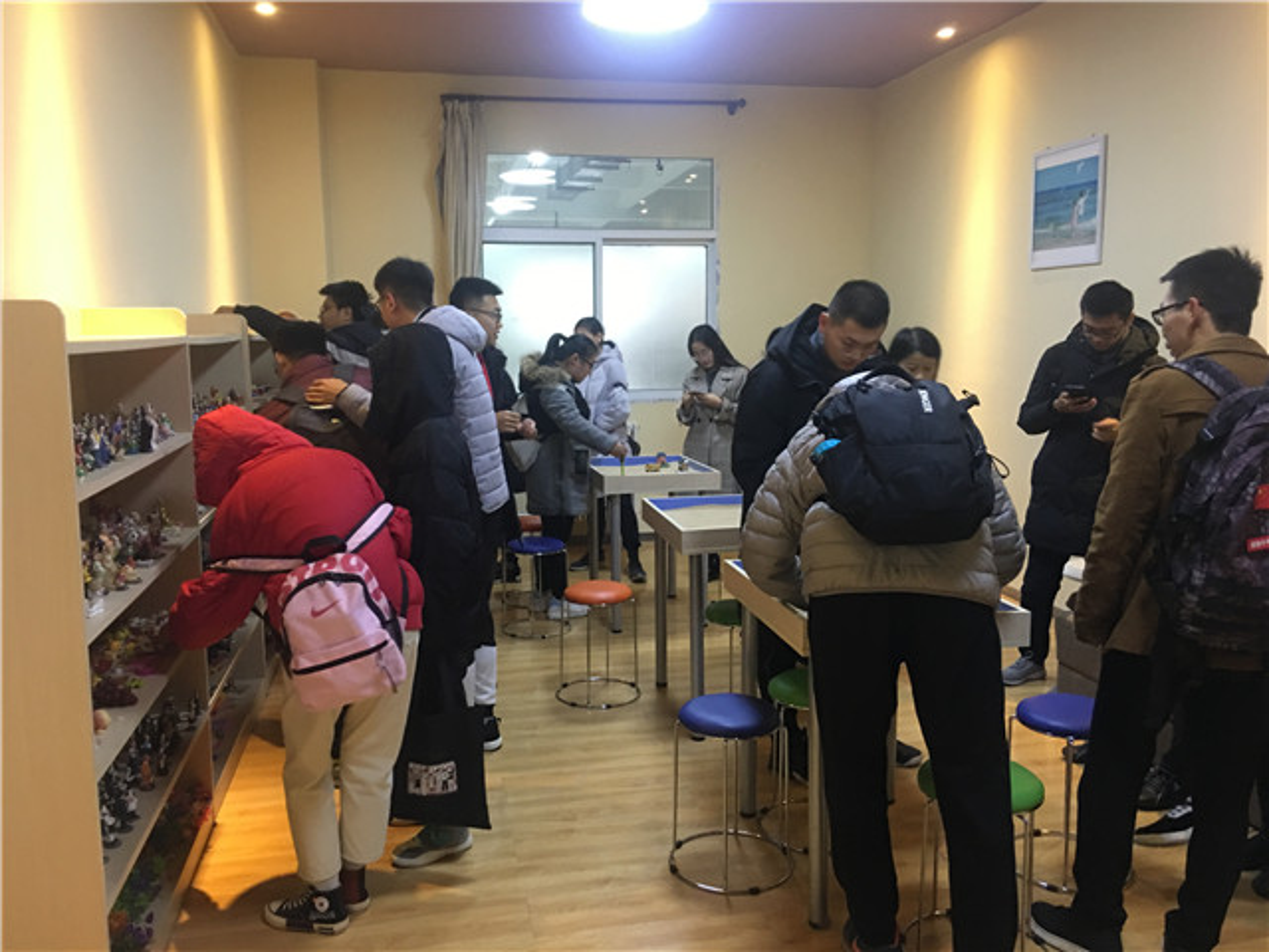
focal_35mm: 29
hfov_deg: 61.7
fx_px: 1063
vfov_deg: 48.2
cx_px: 634
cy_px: 476
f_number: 2.2
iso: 80
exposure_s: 1/10
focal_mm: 4.15
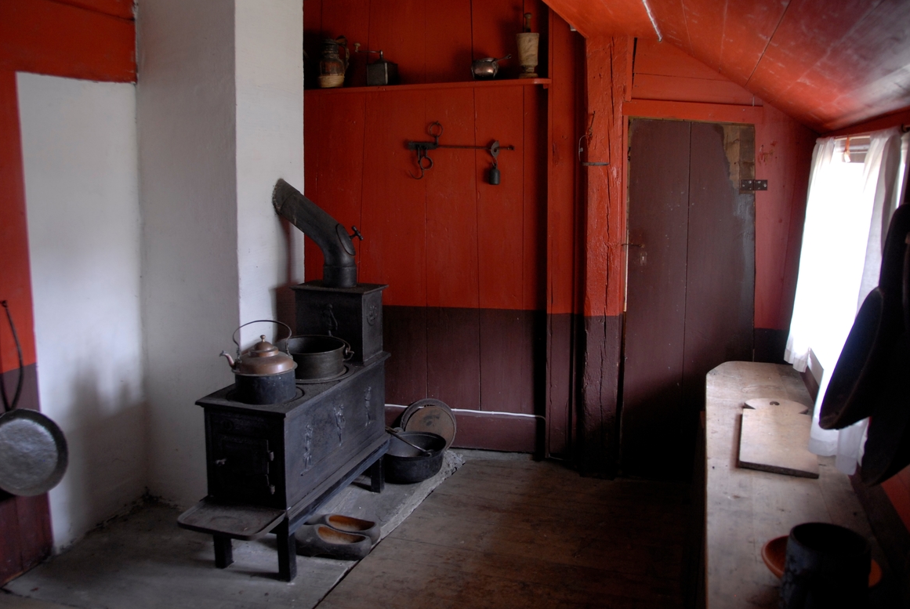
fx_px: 784
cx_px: 457
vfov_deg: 42.4
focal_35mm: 31
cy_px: 301
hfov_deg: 60.2
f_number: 3.5
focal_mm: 20
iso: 400
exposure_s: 1/5
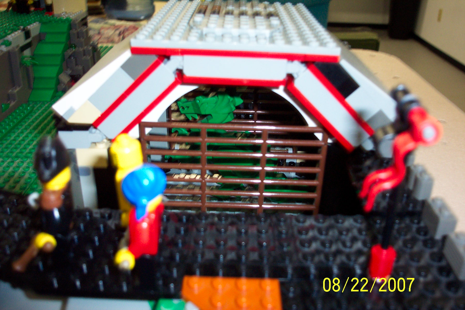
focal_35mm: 35
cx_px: 232
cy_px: 155
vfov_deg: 37.9
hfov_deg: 54.4
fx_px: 452
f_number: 2.8
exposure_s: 1/30
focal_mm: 7.5
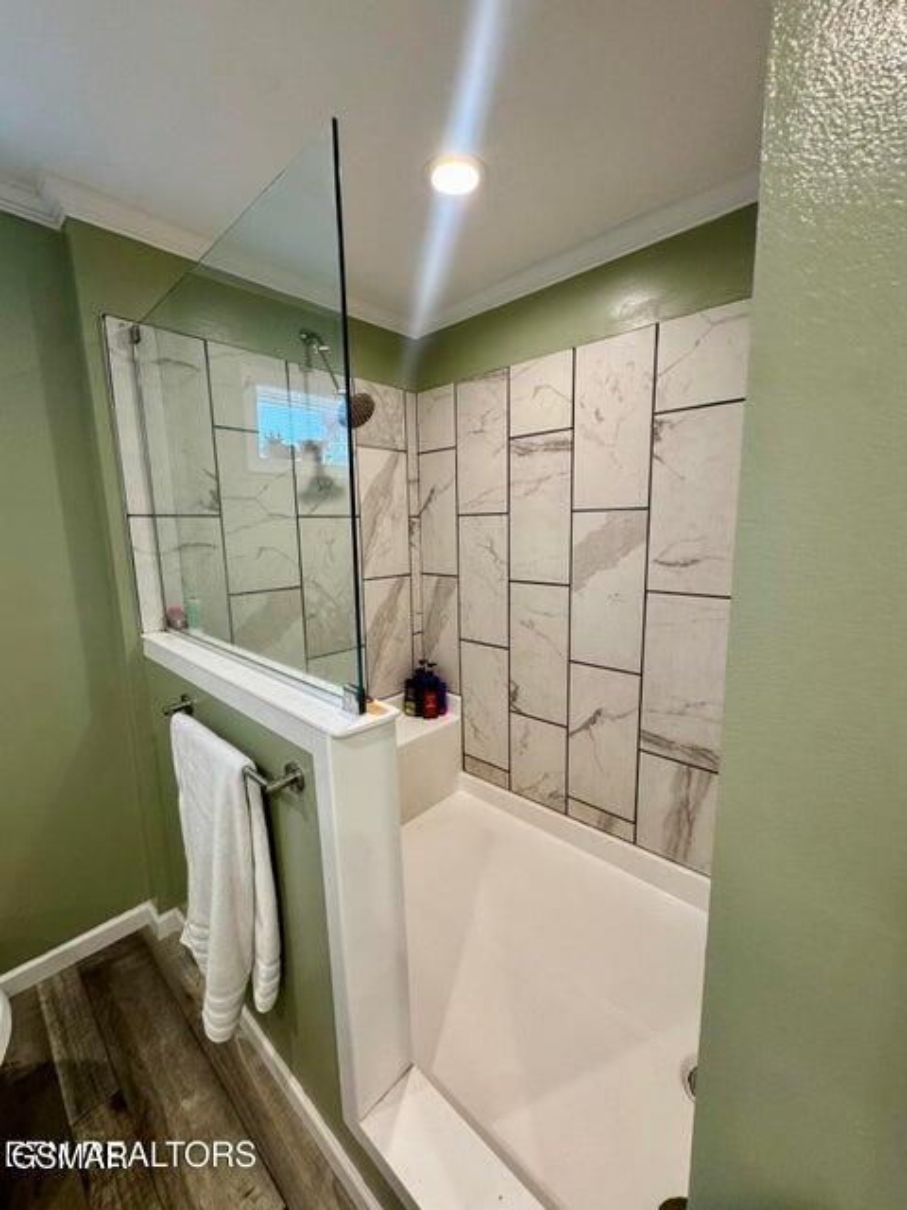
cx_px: 454
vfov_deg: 102.1
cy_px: 605
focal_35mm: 14
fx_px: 489
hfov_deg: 85.7
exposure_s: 1/120
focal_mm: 2.22
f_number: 2.2
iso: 160
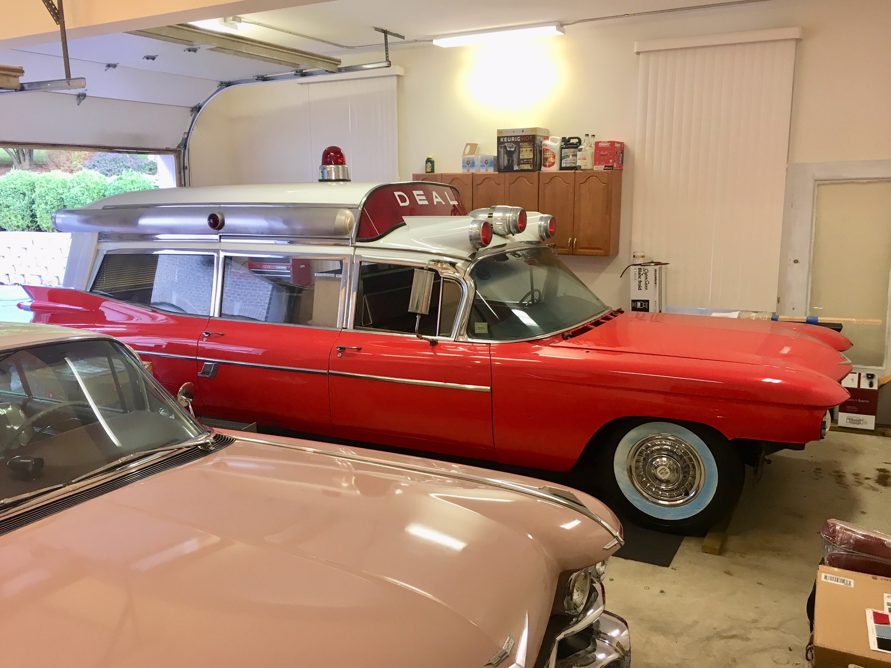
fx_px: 746
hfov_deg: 61.7
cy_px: 334
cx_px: 446
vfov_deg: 48.2
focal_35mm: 29
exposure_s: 1/30
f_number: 2.2
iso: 64
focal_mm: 4.15
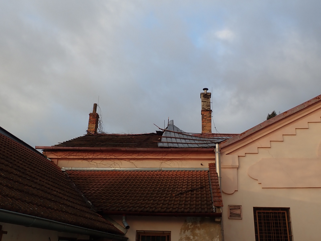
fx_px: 325
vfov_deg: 40.7
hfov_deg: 52.6
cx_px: 160
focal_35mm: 35
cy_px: 120
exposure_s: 1/160
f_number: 3.5
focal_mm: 6.42
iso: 100
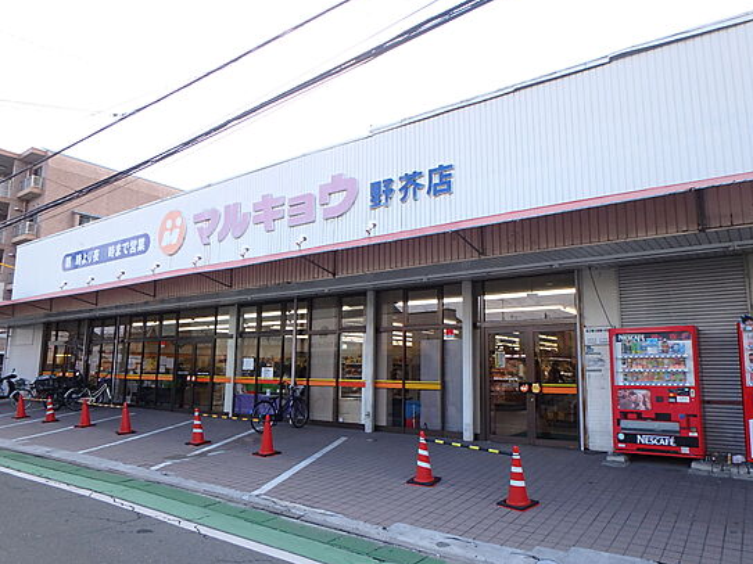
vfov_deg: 56.8
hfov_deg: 71.6
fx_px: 522
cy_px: 290
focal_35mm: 24
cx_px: 397
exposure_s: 1/160
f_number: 3.5
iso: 125
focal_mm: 3.7
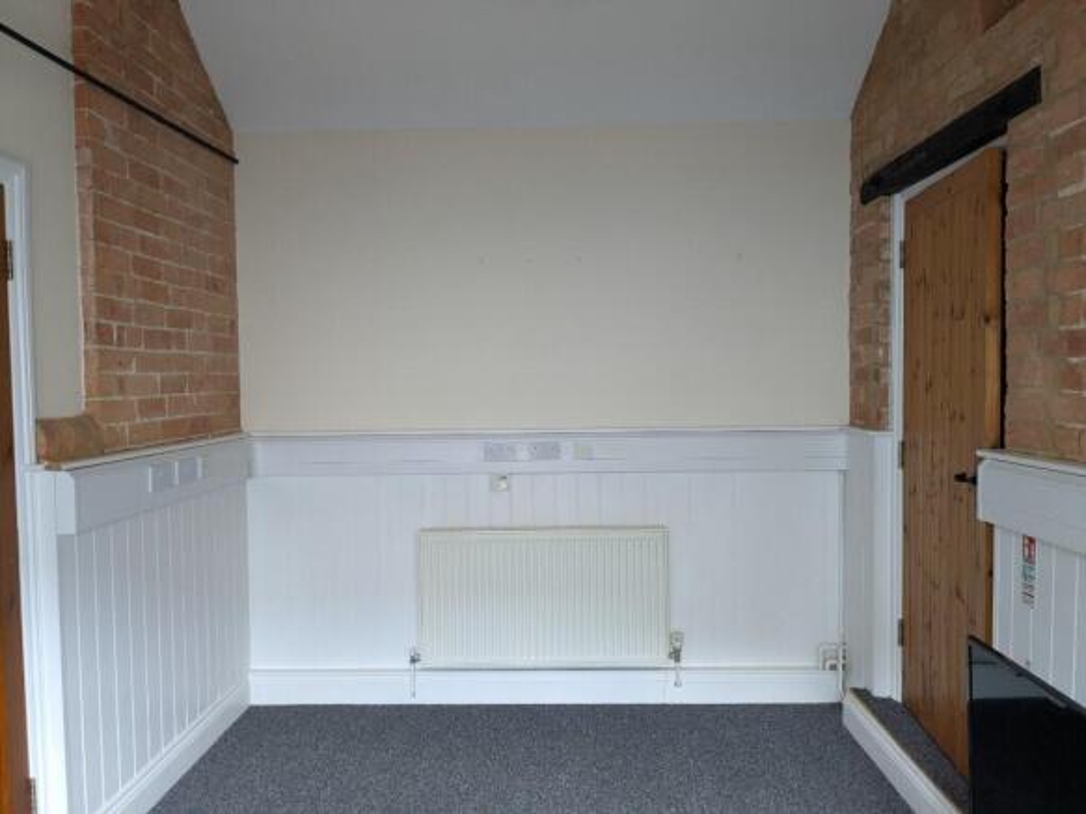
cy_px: 407
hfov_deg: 65.3
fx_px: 847
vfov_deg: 51.3
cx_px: 543
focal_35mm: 27
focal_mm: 4.38
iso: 206
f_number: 1.73
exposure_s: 1/99.9
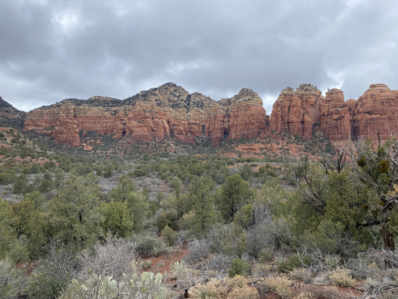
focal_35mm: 26
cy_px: 150
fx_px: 299
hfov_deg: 67.3
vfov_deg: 53.1
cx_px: 199
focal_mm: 4.25
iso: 32
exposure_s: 1/845
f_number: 1.8
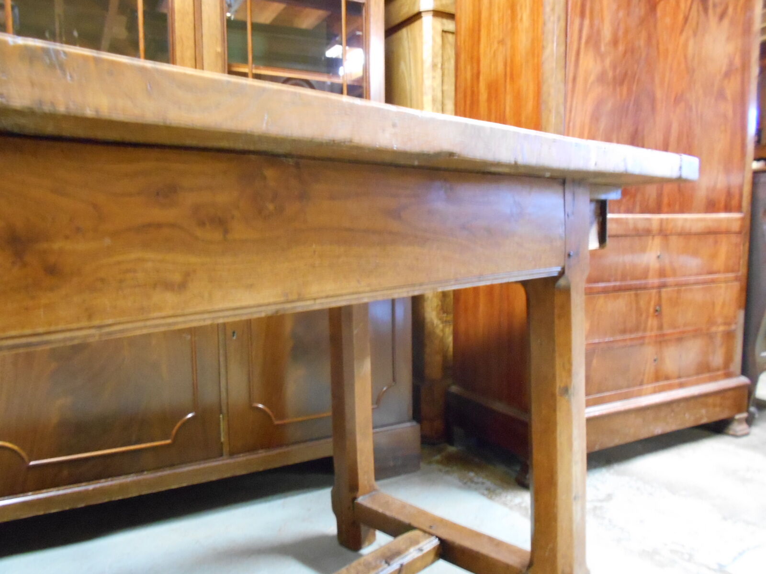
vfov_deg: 53.1
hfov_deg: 67.3
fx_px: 575
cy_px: 287
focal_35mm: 26
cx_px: 383
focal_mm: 4.6
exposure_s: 1/4
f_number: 3.2
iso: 800
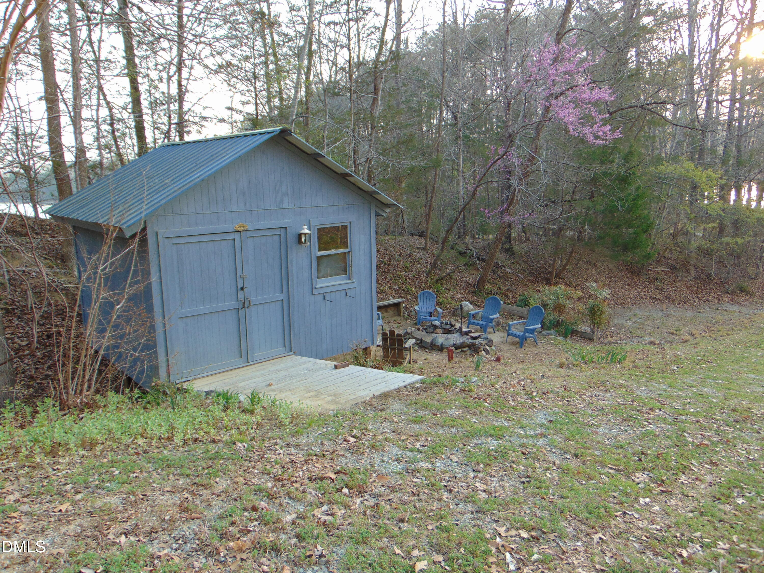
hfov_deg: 69.4
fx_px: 552
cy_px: 286
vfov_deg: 54.9
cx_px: 382
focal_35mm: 25
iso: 80
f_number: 3
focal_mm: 4.5
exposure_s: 1/80
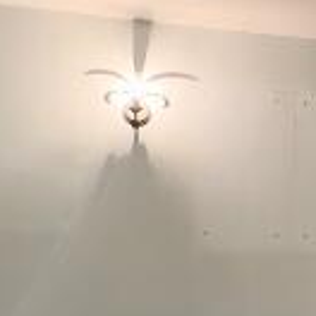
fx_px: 991
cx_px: 682
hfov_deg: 14.3
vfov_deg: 17.8
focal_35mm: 96
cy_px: 302
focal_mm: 2.22
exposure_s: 1/50
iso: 200
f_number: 2.2
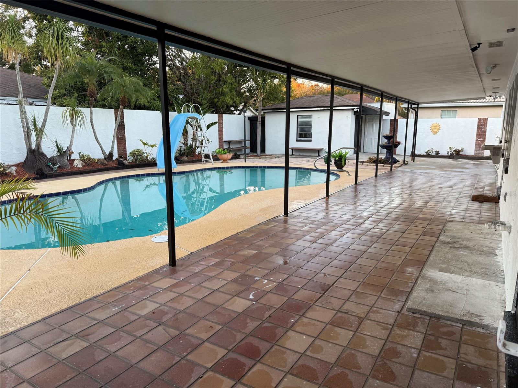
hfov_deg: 71.6
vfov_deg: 56.8
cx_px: 259
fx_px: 359
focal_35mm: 24
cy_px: 194
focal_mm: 6.76
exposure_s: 1/121
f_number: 1.78
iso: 64
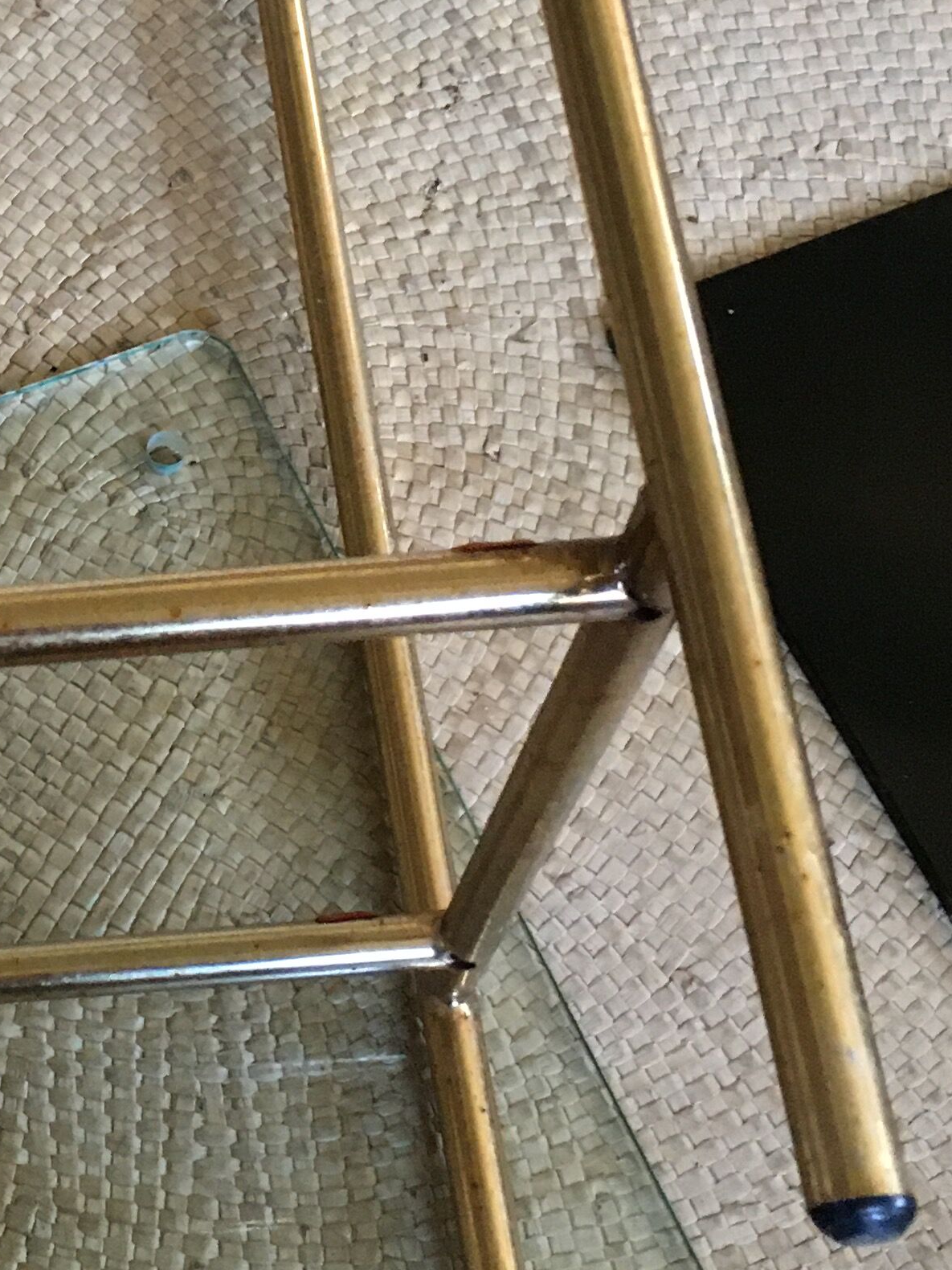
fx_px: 2714
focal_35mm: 74
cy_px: 498
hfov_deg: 18.8
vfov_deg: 26.3
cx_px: -184
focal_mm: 4.15
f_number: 2.2
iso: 200
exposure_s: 1/25
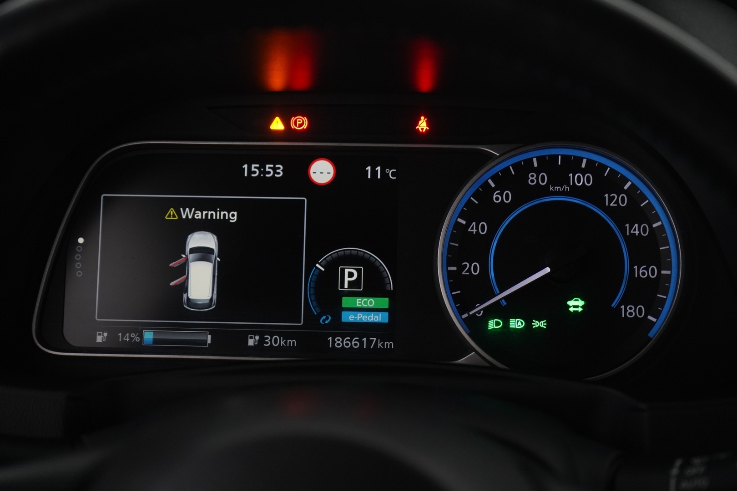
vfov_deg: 19.5
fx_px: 1433
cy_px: 246
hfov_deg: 28.8
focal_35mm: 70
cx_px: 368
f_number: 5.6
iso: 4000
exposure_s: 1/60
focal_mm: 70
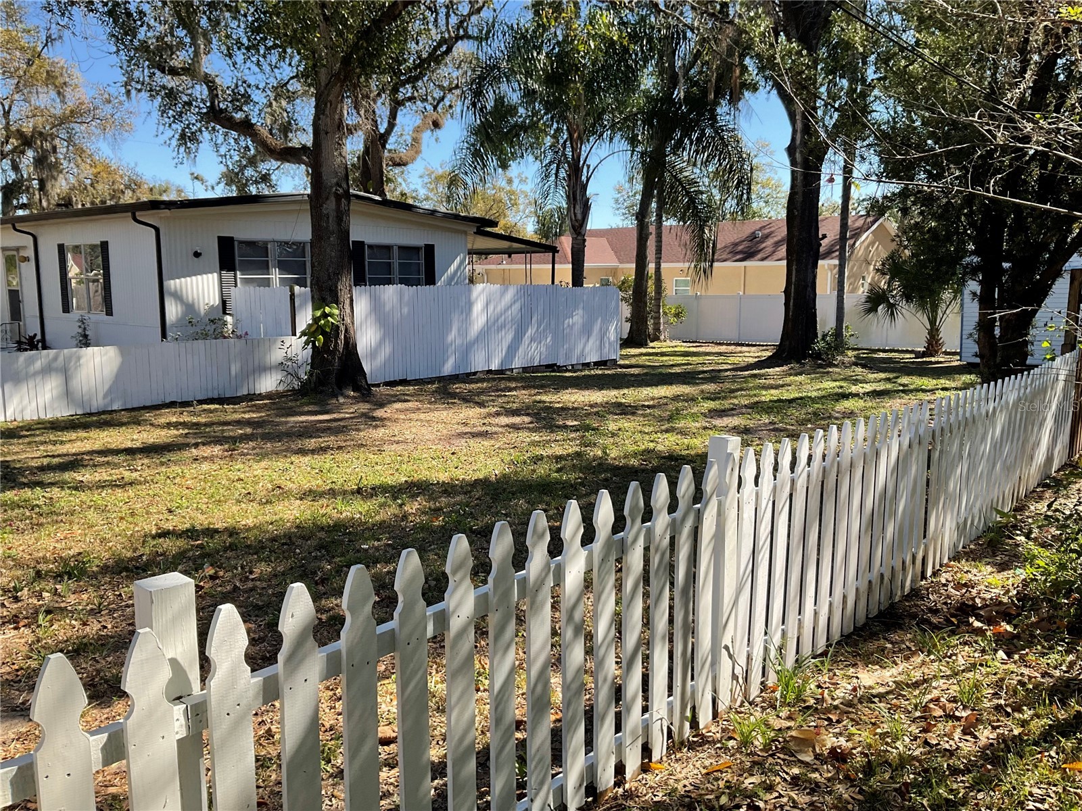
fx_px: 906
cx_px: 541
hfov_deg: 61.7
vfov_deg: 48.2
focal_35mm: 29
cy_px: 406
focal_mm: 3
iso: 16
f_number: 1.8
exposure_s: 1/709
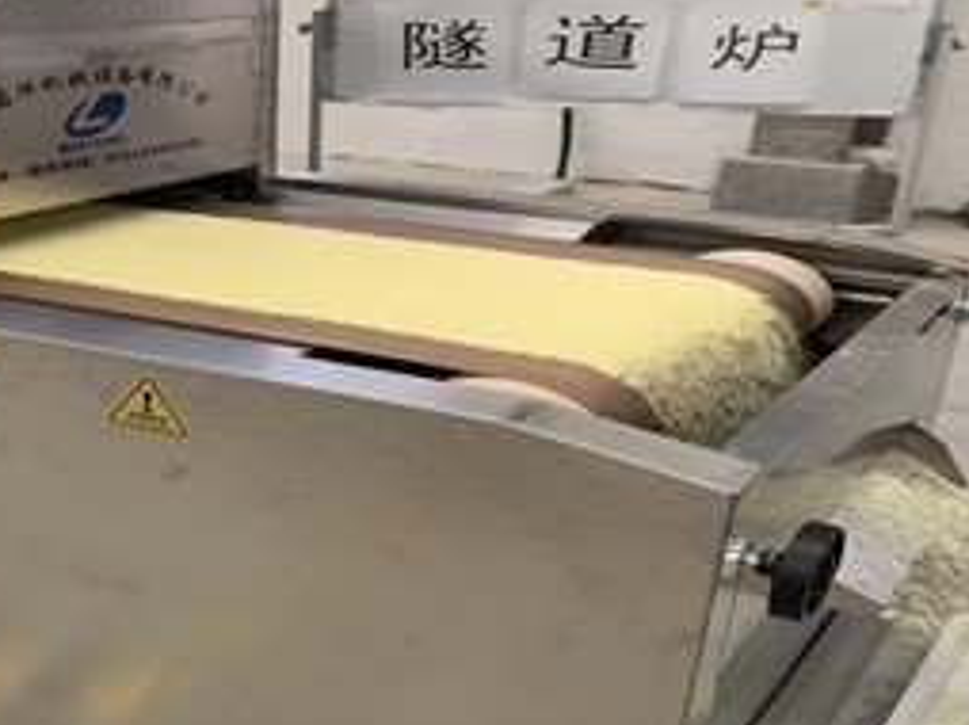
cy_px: 221
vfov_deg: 34.6
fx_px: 1147
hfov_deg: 45.3
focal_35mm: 41
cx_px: 343
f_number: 1.8
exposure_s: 1/121
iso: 64
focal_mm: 4.25
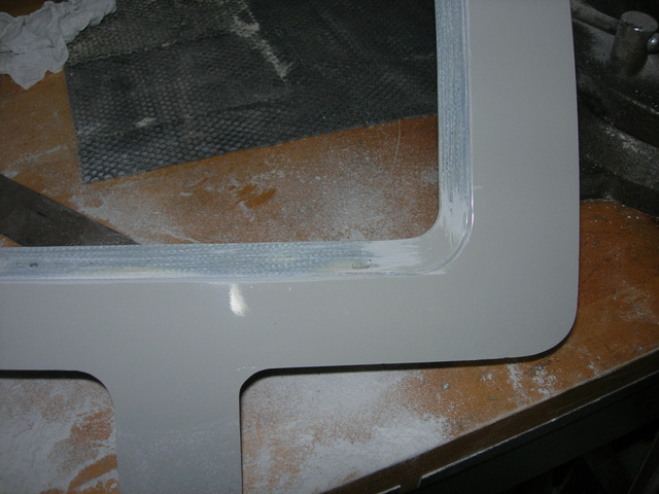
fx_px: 723
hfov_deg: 49.0
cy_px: 247
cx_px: 330
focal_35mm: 38
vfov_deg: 37.7
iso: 64
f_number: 2.8
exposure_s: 1/60.1
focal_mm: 7.8
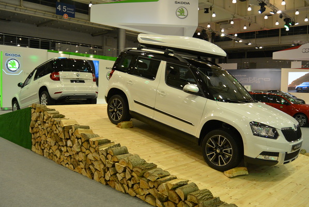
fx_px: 275
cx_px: 154
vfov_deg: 41.2
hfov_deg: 58.7
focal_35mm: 32
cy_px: 104
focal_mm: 12
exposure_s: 1/125
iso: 500
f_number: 3.8
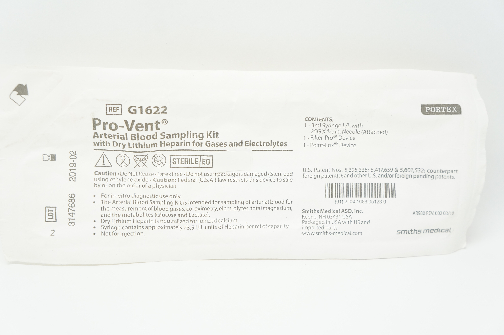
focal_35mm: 46
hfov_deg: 42.4
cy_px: 168
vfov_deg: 28.9
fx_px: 650
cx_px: 252
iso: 800
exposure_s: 1/125
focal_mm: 31
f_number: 5.6
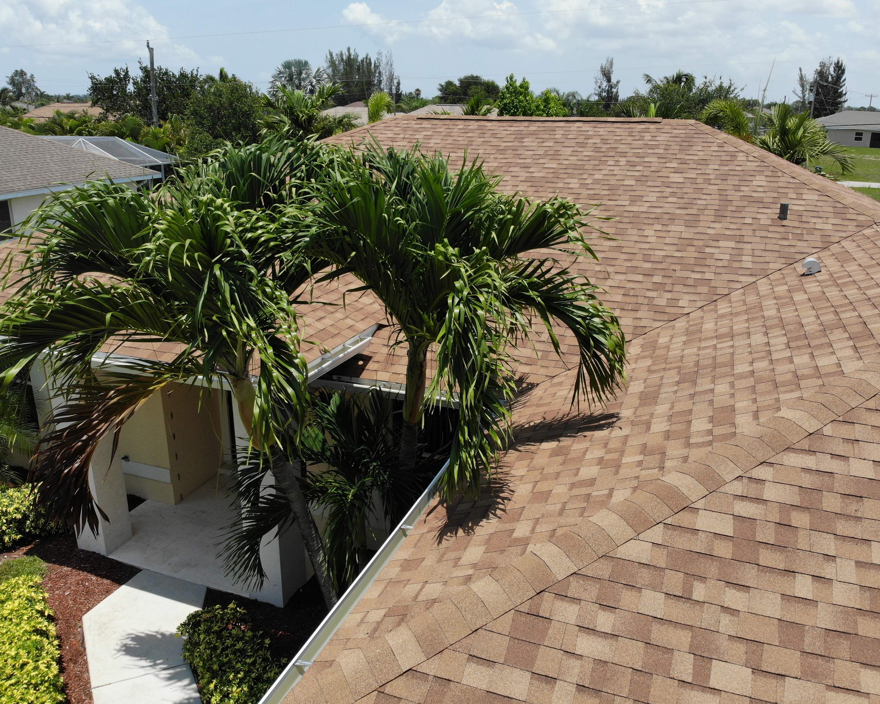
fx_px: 677
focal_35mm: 26
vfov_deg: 54.9
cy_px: 342
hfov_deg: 66.0
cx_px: 456
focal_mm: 4.5
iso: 101
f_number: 2.8
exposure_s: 1/1111
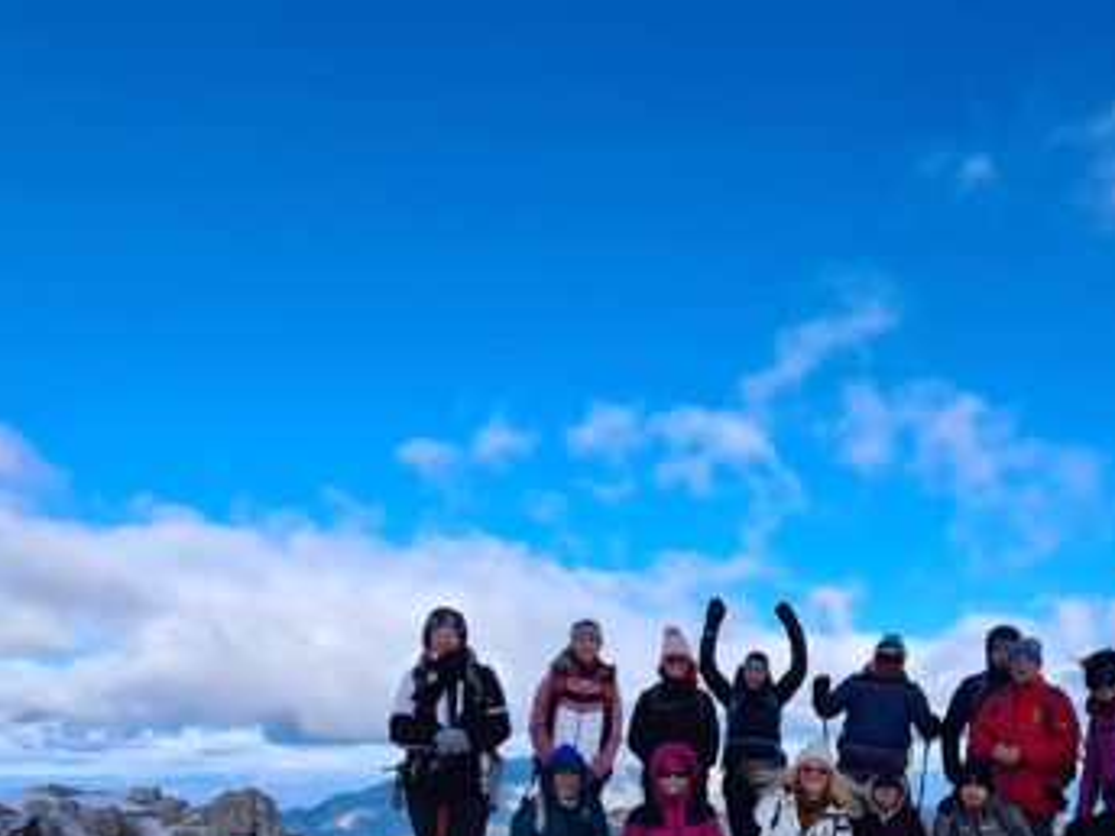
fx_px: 934
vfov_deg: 44.7
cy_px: 723
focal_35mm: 29
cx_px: 749
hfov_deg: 60.1
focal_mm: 2.2
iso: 50
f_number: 2.2
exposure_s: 1/1352
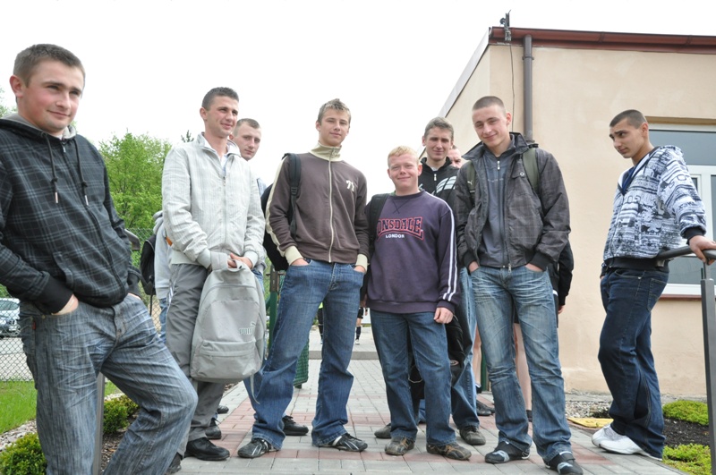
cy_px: 238
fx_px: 655
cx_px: 358
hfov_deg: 57.3
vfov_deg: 39.9
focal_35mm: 33
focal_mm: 22
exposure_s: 1/2000
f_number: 5
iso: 1250
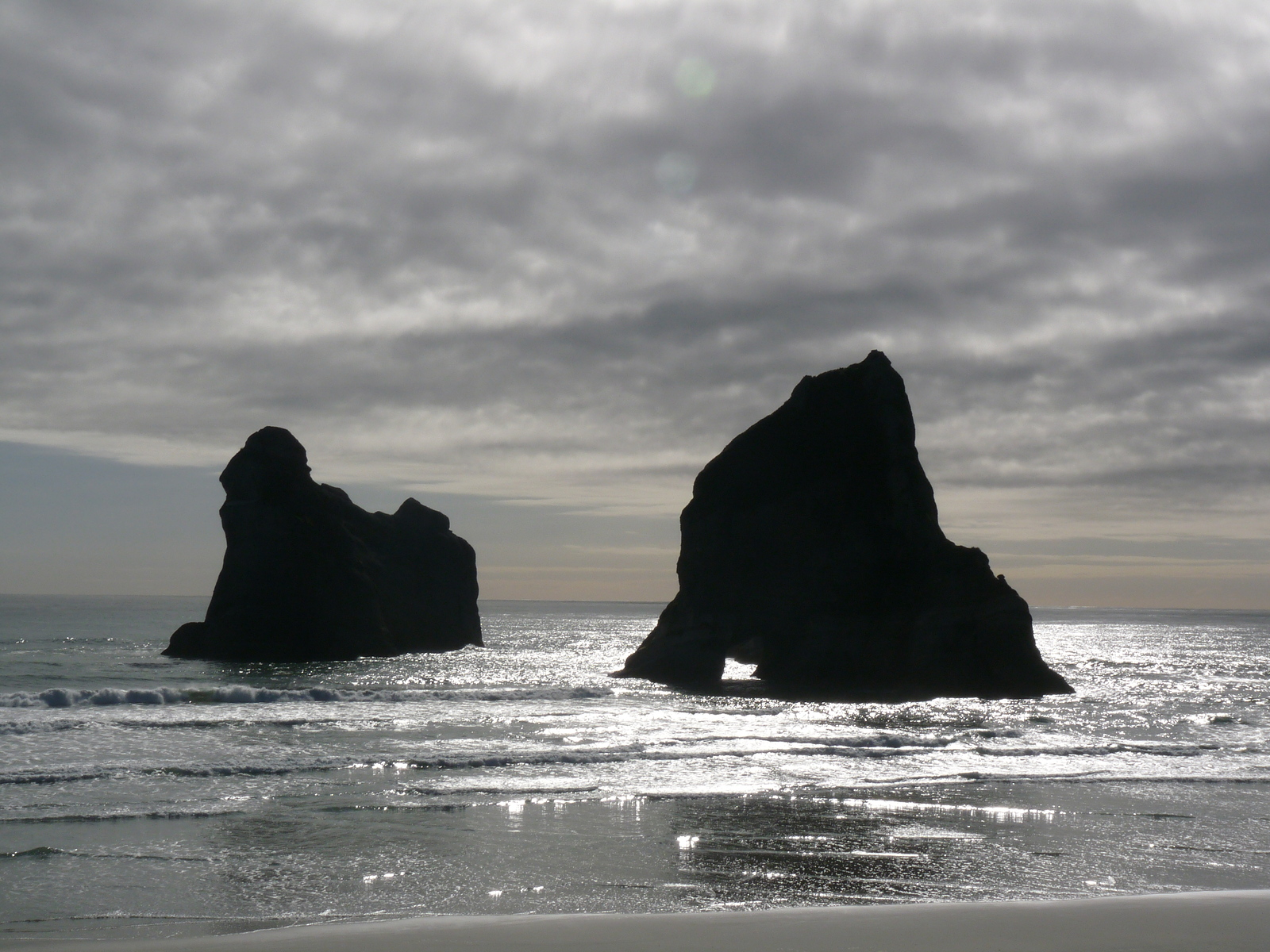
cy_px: 476
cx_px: 635
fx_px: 2311
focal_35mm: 63
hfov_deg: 30.7
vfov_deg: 23.3
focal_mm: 11.1
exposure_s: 1/1600
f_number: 8
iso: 100
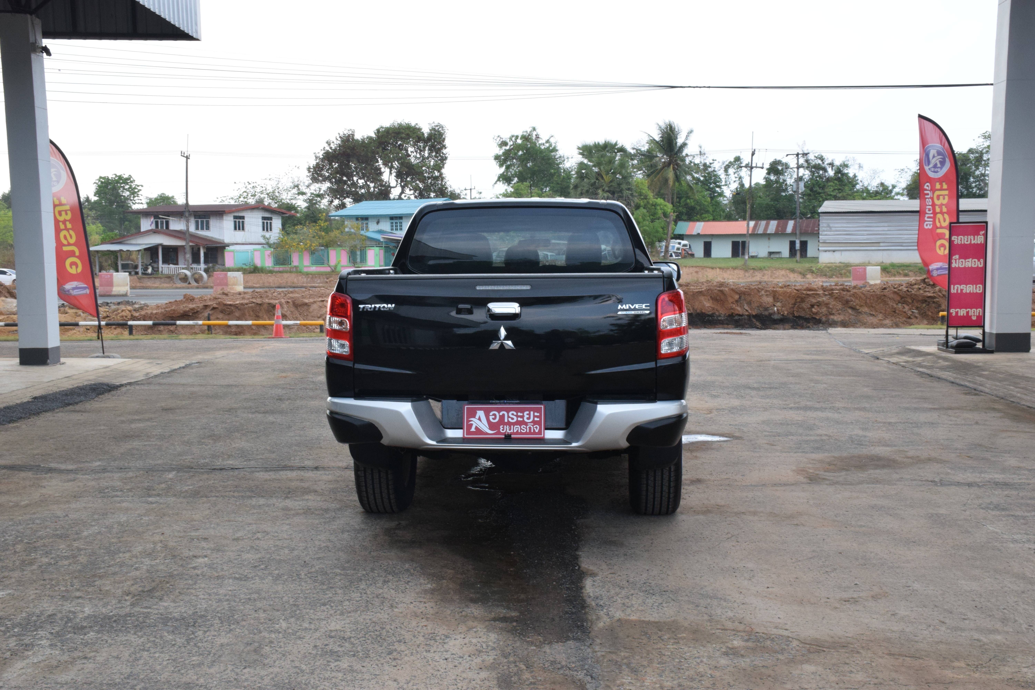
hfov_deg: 43.6
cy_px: 345
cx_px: 518
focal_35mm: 45
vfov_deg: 29.9
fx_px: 1294
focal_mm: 30
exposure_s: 1/125
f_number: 18
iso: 1000
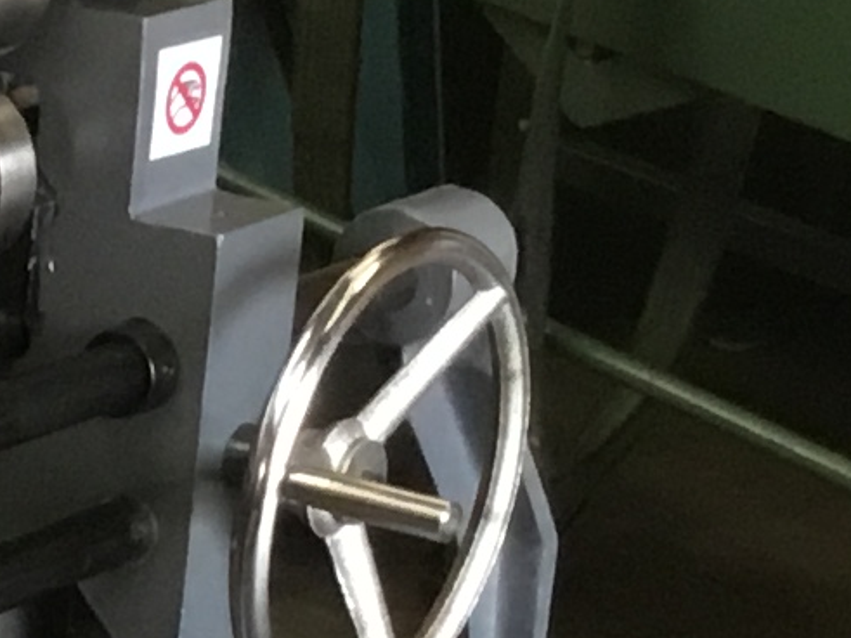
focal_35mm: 206
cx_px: -844
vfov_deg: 6.9
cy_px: 1364
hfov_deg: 9.0
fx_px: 5063
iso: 160
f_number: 2.4
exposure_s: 1/33
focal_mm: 3.3
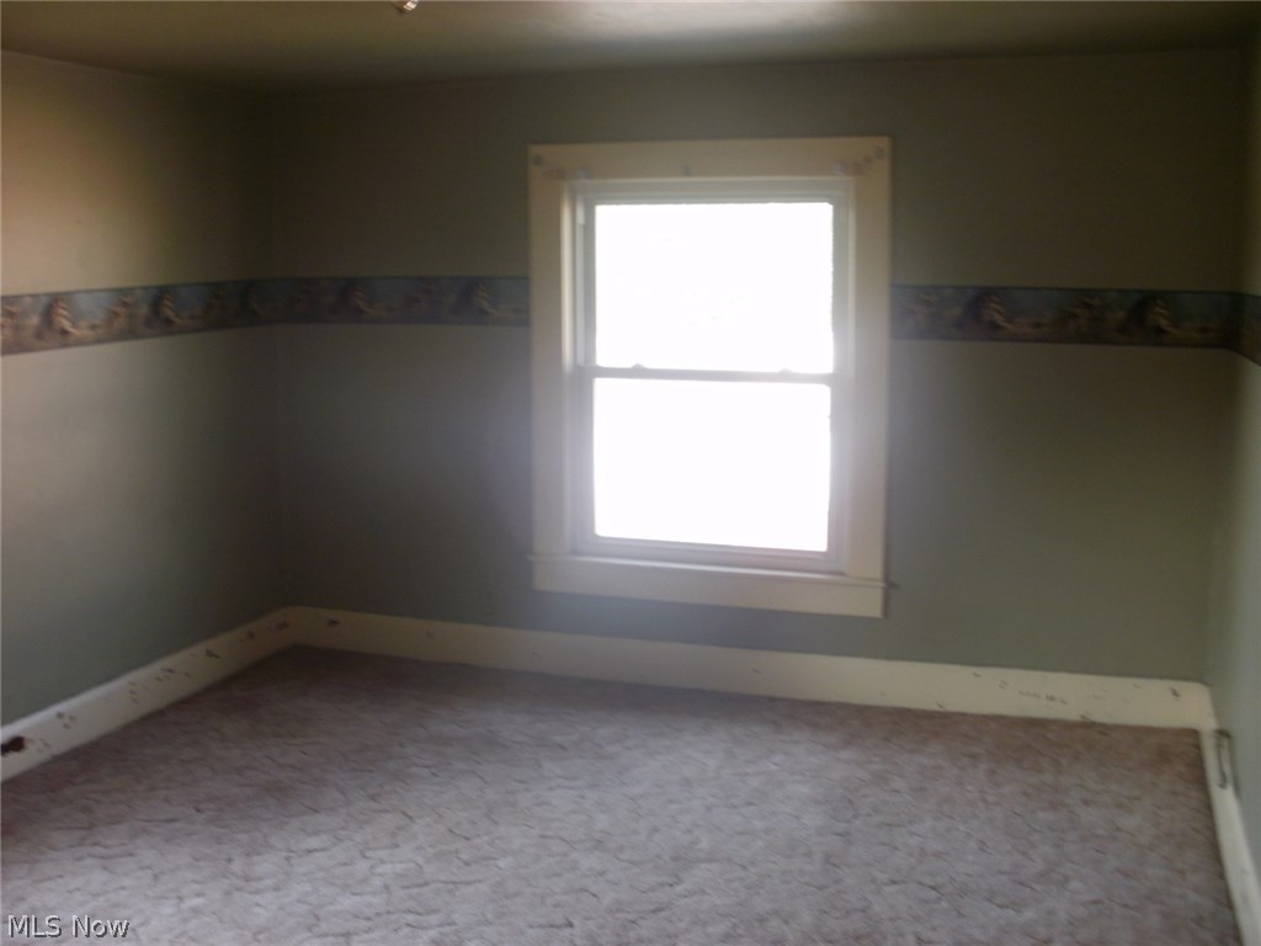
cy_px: 473
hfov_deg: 51.4
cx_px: 630
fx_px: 1311
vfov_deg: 39.7
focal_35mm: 36
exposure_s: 1/30
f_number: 3.5
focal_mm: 6.3
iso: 125
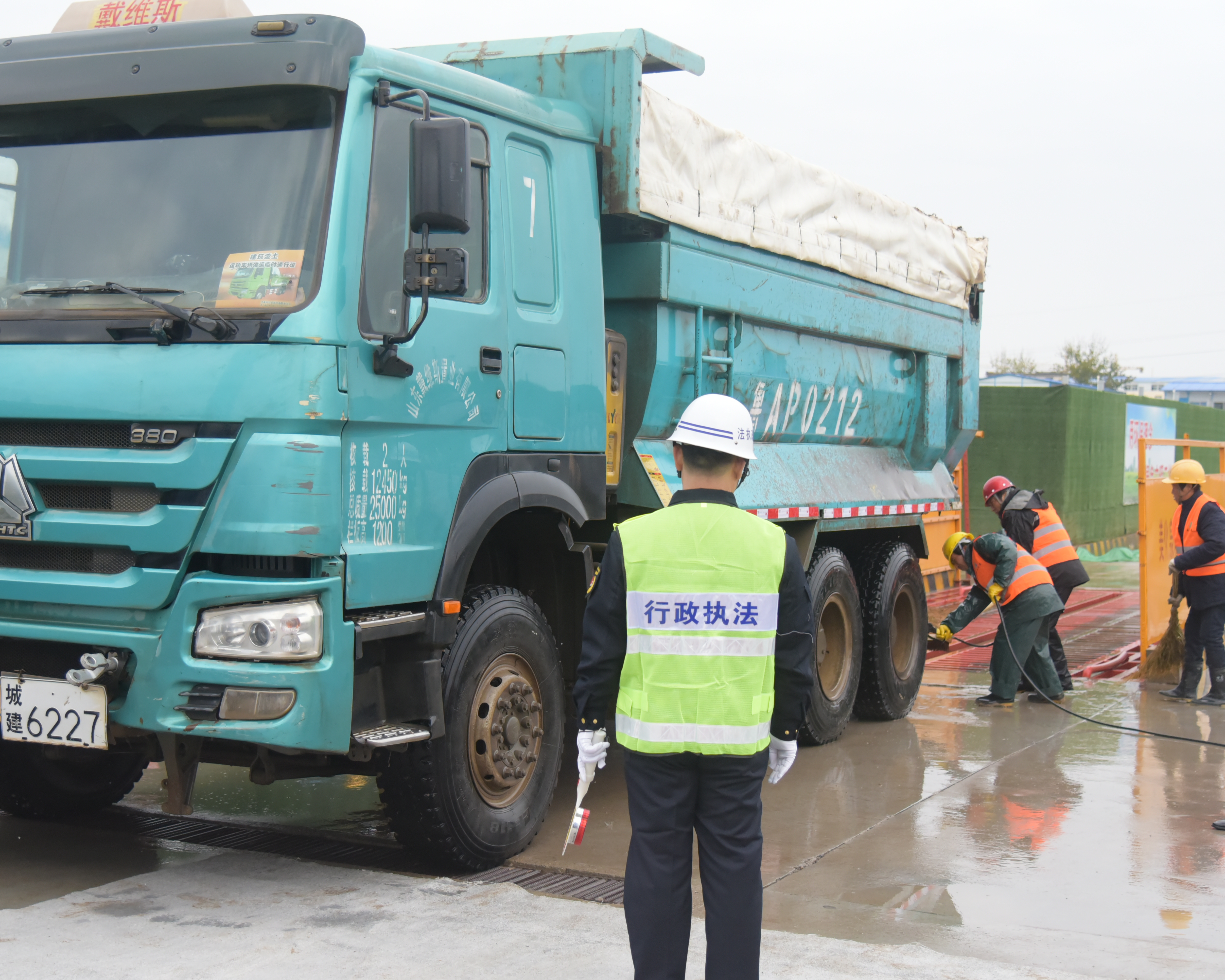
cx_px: 598
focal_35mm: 50
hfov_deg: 37.3
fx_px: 1813
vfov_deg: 30.3
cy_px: 490
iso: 2000
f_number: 4
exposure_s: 1/4000
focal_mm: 44
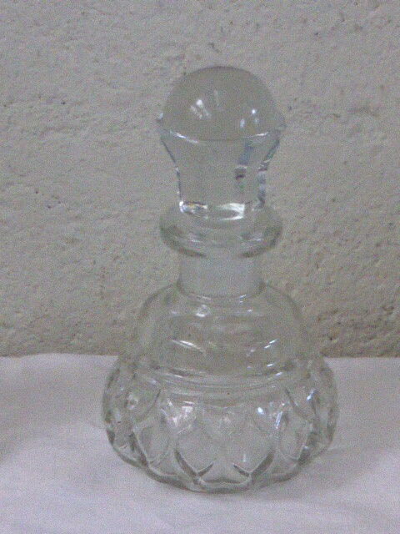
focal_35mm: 104
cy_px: 267
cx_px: 200
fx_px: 1602
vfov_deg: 18.9
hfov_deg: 14.2
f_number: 5.3
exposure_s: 1/60
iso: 3200
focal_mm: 17.1
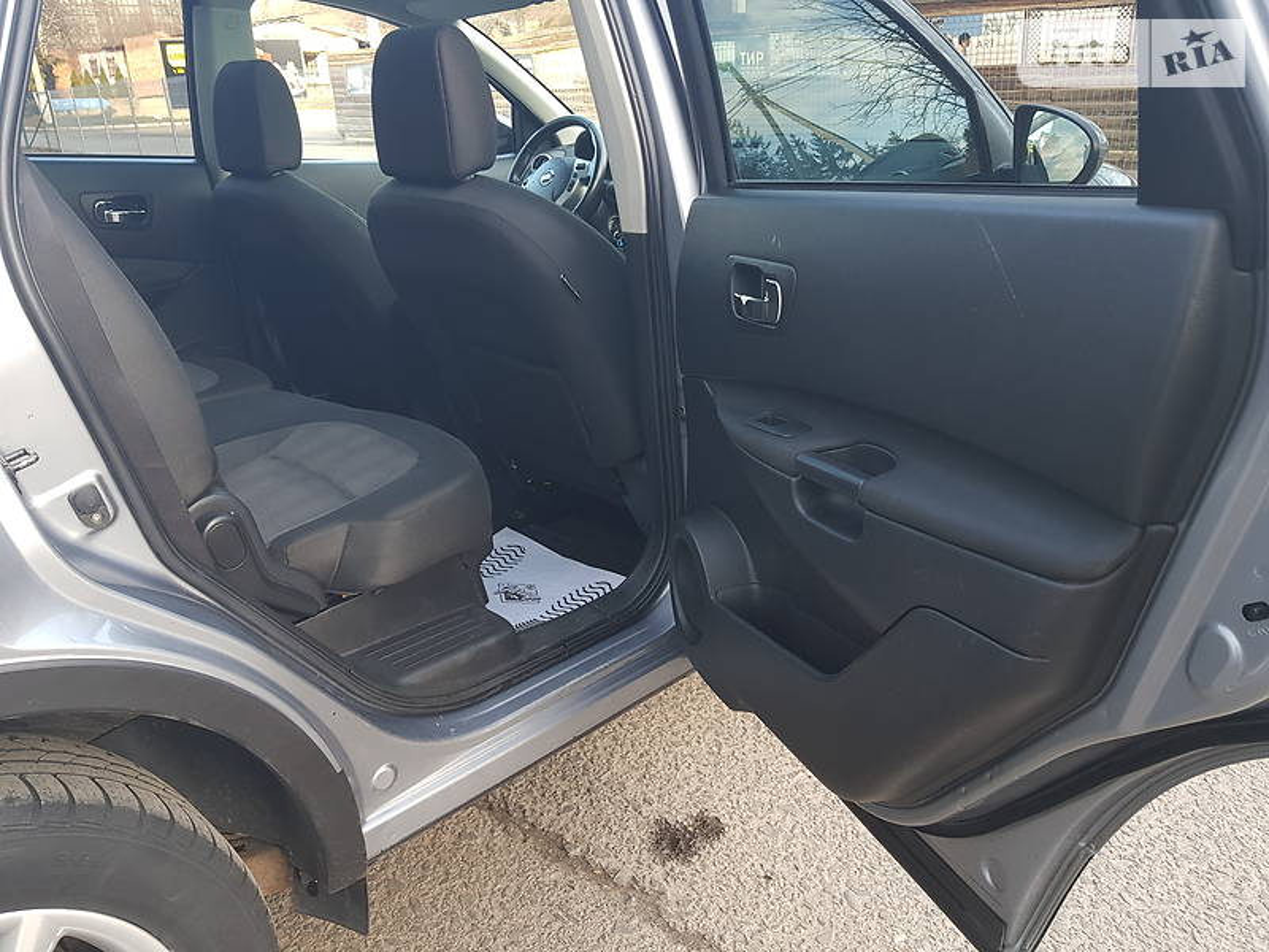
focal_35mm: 26
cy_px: 476
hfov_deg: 67.3
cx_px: 634
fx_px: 953
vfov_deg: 53.1
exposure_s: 1/50
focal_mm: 4.2
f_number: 1.7
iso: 50
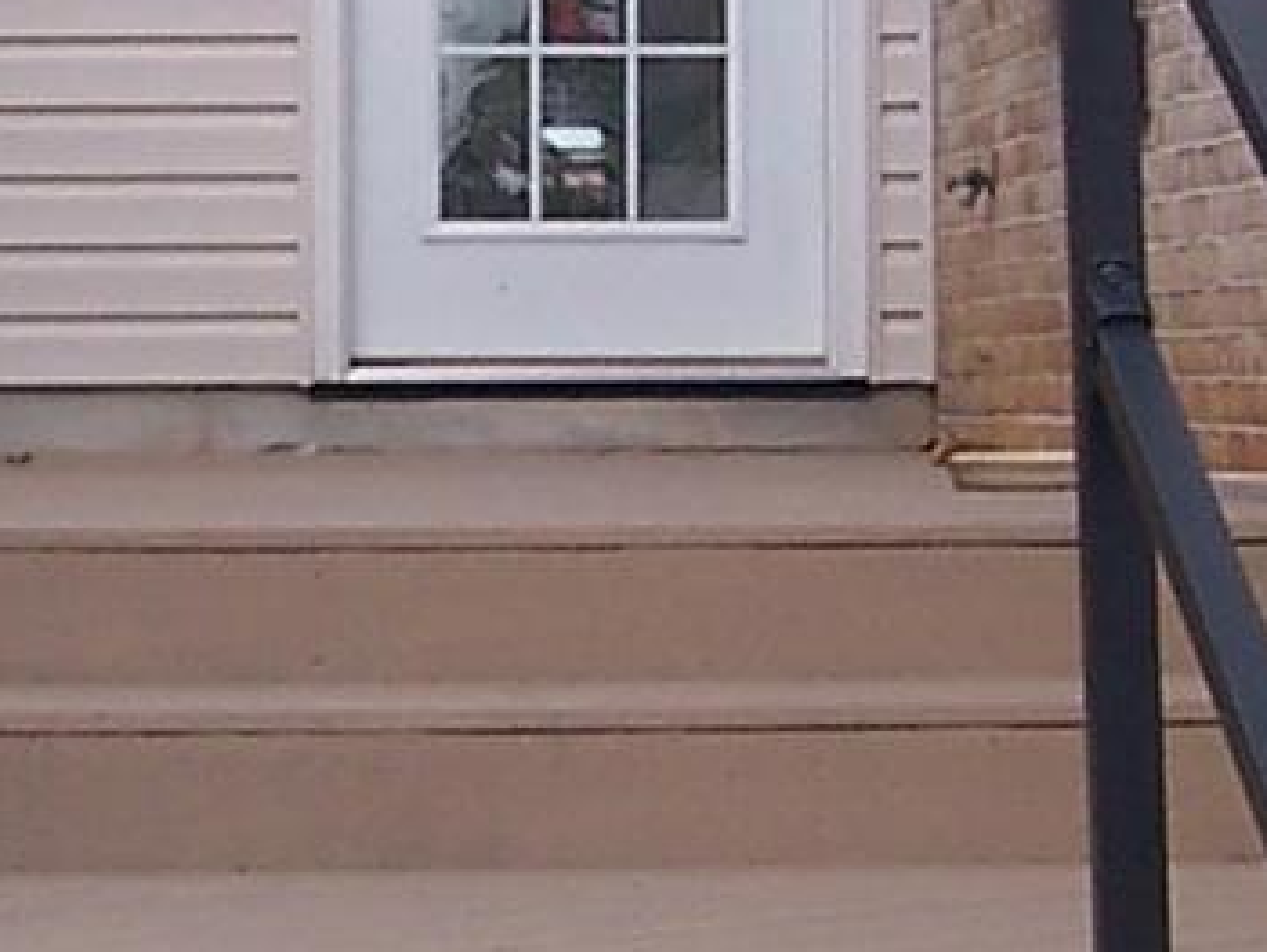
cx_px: 257
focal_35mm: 193
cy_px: 174
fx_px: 7069
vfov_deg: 7.7
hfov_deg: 10.2
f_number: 3.4
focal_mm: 5.5
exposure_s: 1/500
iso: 80
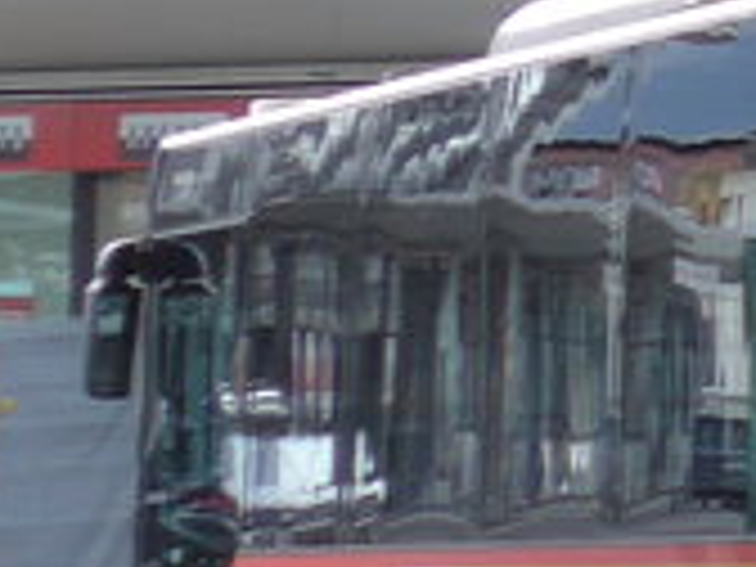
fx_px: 6858
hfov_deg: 5.8
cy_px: -333
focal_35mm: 314
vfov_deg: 4.7
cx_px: 2358
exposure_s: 1/125
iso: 80
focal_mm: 9
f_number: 2.8
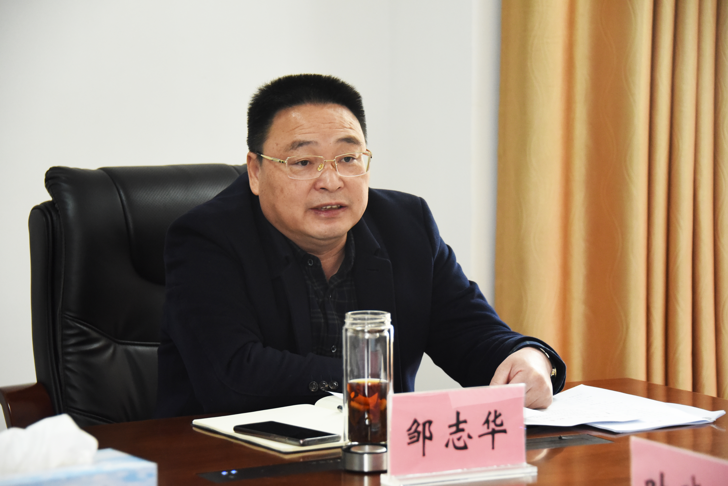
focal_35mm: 105
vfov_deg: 13.1
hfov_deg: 19.4
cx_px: 364
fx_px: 2124
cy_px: 243
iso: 5000
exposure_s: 1/250
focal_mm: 105
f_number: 5.3
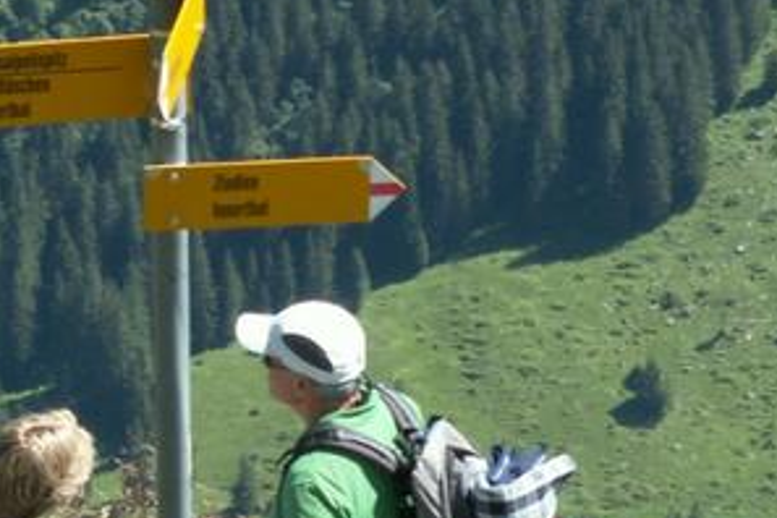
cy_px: 390
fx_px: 7057
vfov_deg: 4.2
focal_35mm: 327
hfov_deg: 6.3
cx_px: 123
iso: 50
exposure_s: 1/100
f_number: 6.3
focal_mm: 23.84
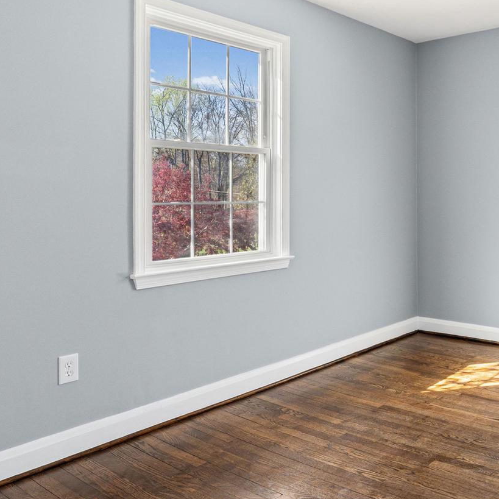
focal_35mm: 34
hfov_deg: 45.1
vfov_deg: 47.9
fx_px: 555
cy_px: 180
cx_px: 425
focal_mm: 16
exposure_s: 1/13
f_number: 8
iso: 160
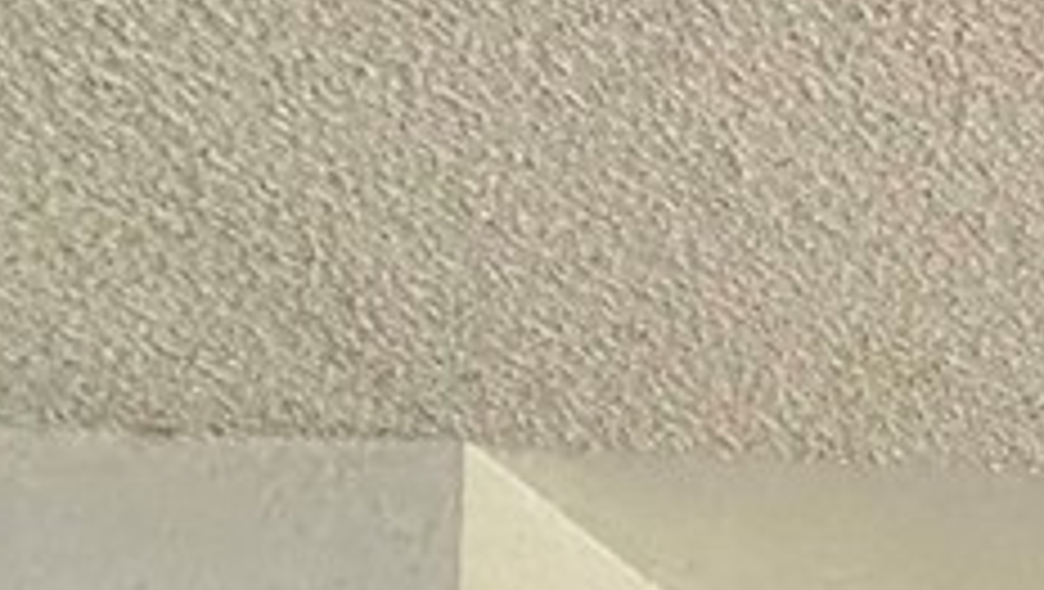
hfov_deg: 14.0
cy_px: 1887
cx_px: 2529
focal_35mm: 105
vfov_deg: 8.9
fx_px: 2909
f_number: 2.2
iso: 64
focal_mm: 2.22
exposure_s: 1/120
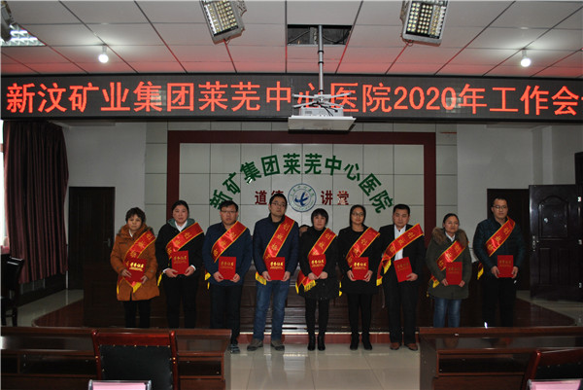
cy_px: 195
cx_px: 292
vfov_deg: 40.0
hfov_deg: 57.2
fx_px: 535
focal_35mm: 33
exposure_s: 1/60
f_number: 3.8
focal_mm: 22
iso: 200
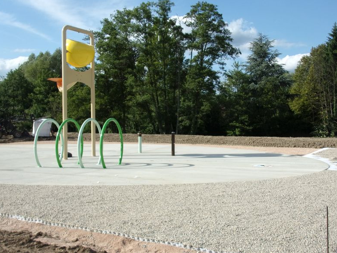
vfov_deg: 36.0
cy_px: 128
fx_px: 389
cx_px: 169
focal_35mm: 40
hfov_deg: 46.8
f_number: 3.9
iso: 80
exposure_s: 1/850
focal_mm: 7
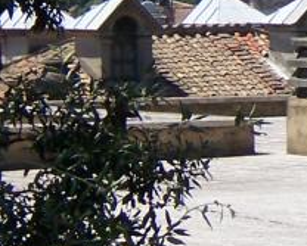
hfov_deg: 4.0
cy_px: -91
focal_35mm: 480
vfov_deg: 3.2
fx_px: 4367
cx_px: 707
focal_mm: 16.6
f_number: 4.9
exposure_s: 1/500
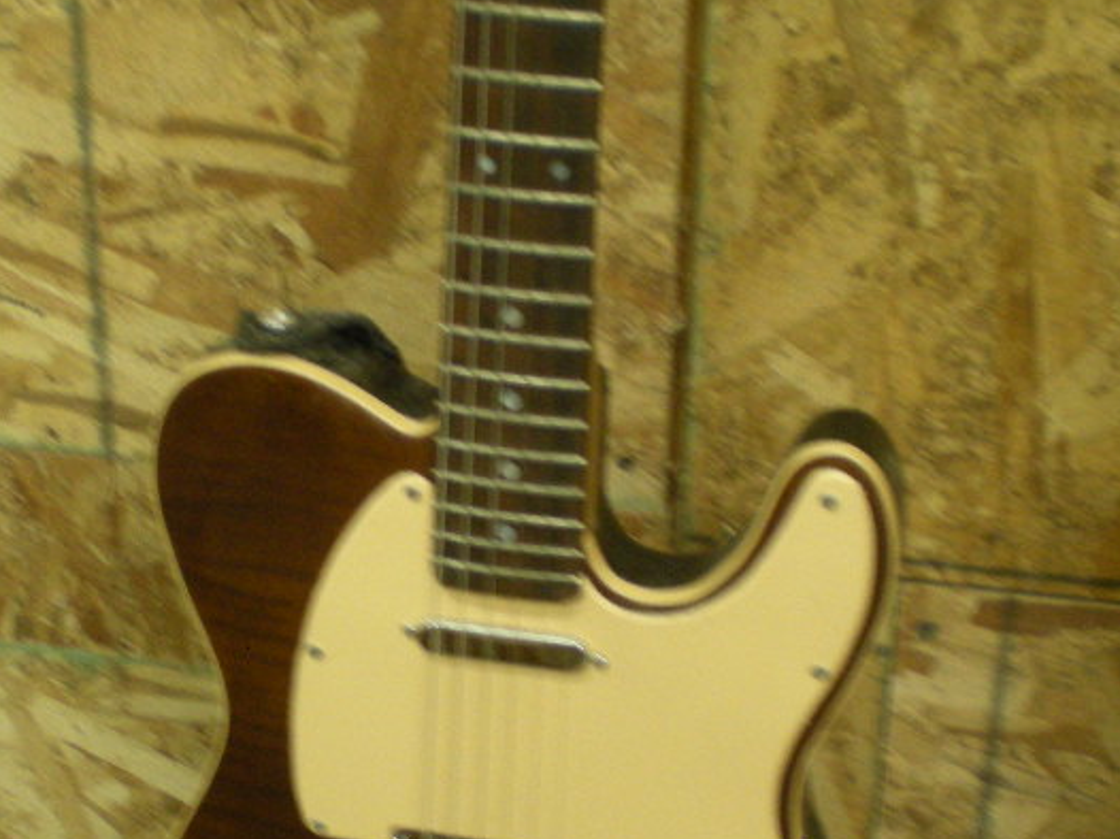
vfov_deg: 19.7
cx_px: 439
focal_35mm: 74
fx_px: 2393
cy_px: 647
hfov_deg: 26.3
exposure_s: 1/30.6
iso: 200
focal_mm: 6.3
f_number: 3.1
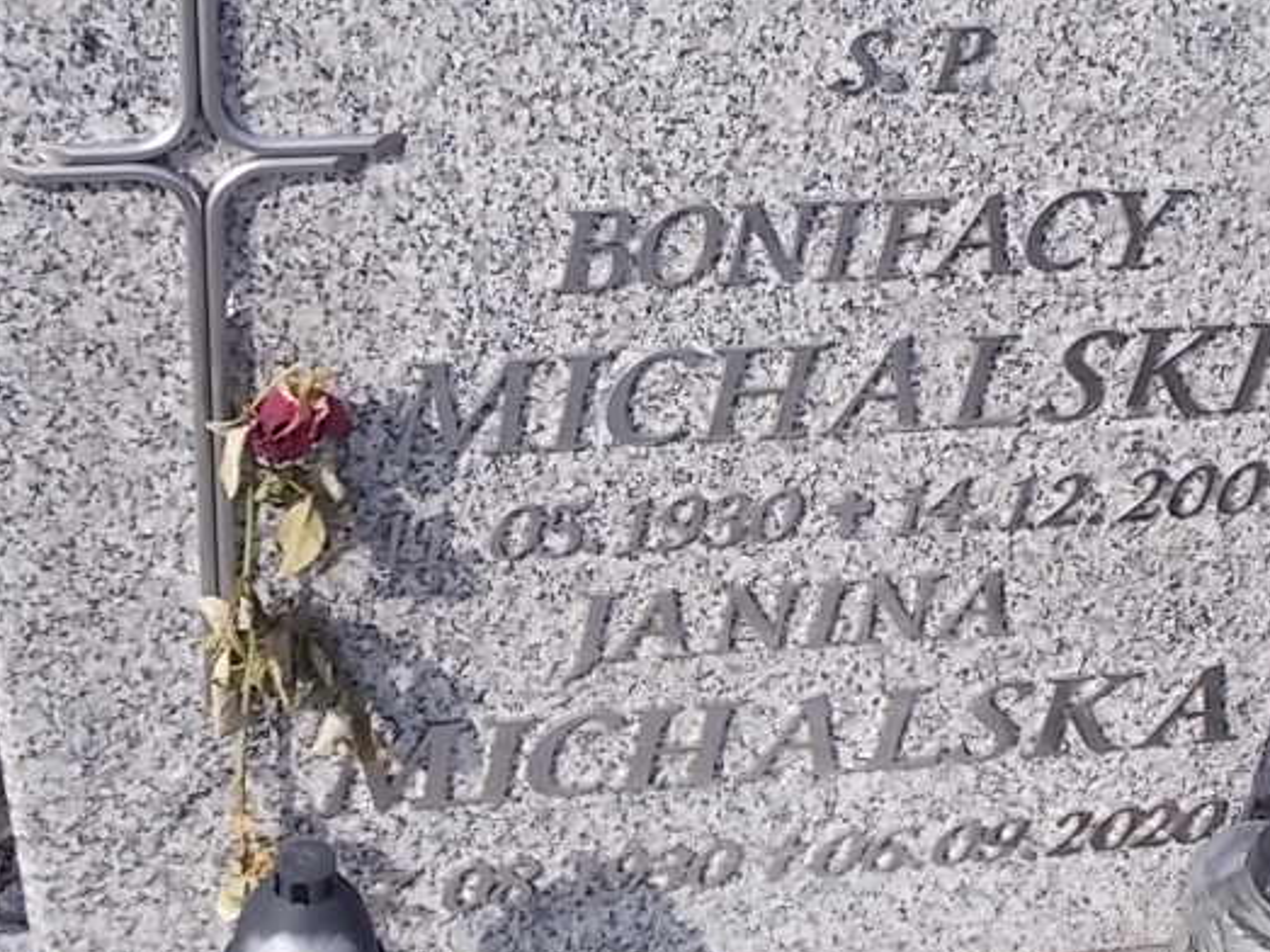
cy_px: 406
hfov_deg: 27.4
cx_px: 687
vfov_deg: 20.7
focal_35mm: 71
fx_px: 2604
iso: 80
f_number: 4.9
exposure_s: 1/320
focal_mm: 10.3
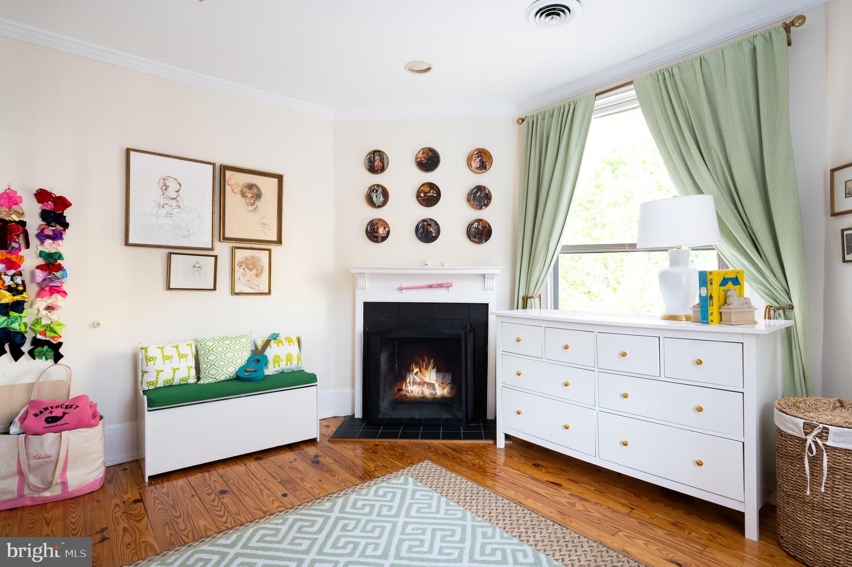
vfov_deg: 67.3
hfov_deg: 90.0
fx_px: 426
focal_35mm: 18
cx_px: 426
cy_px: 284
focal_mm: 18
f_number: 11
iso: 800
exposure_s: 1/80
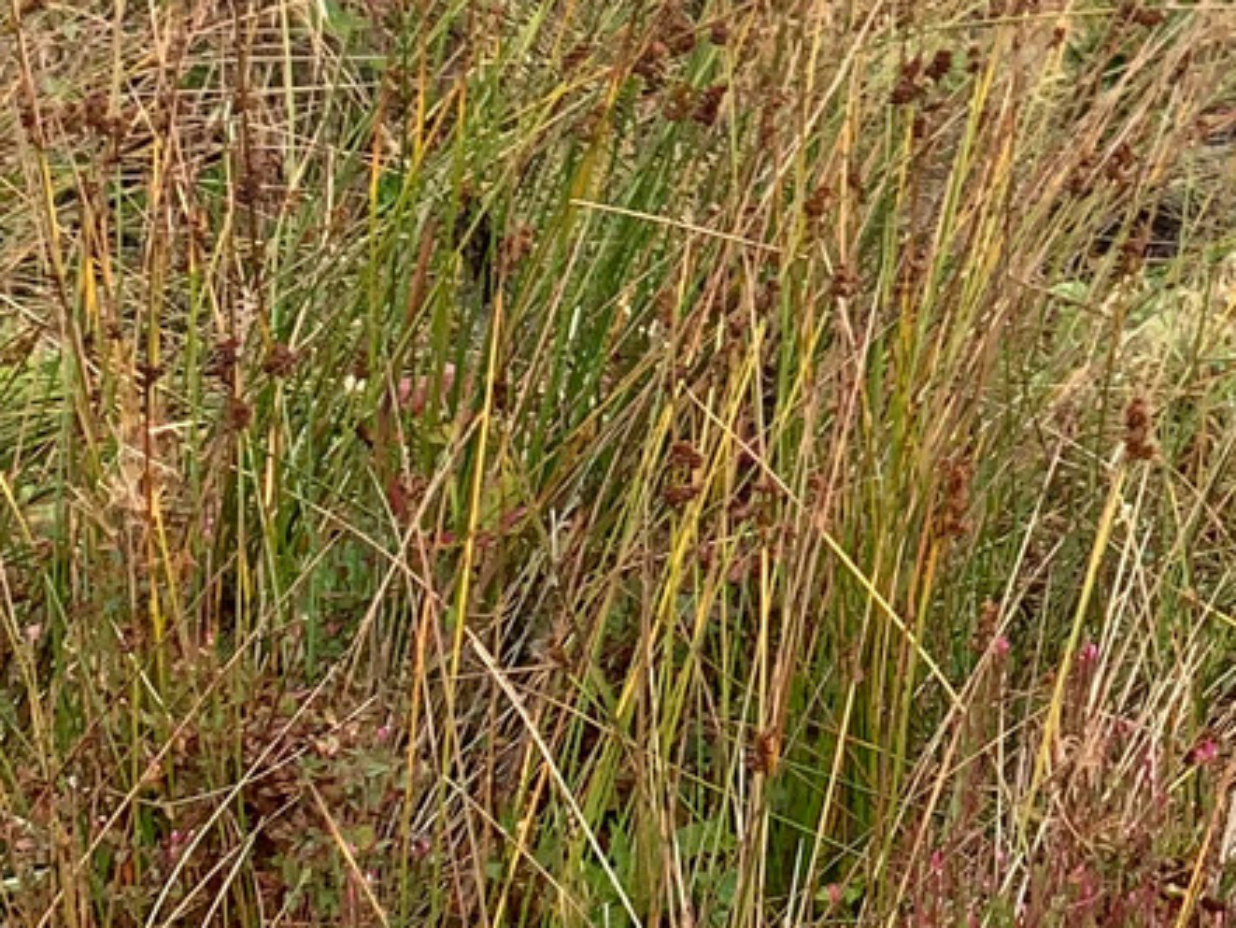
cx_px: 2049
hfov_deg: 15.0
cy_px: -395
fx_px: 4214
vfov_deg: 12.1
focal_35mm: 118
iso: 25
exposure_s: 1/1500
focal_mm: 4.25
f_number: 1.8
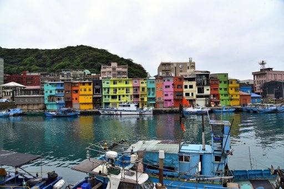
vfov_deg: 53.2
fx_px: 189
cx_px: 142
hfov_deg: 73.7
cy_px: 94
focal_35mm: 24
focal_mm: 24
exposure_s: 1/160
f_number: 8
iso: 100
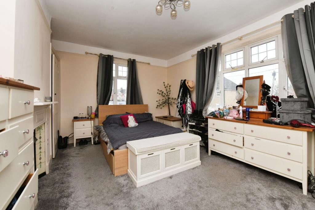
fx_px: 131
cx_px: 158
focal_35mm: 15
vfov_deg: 77.3
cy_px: 105
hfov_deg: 100.4
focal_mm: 15
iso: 800
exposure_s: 1/60
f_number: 8
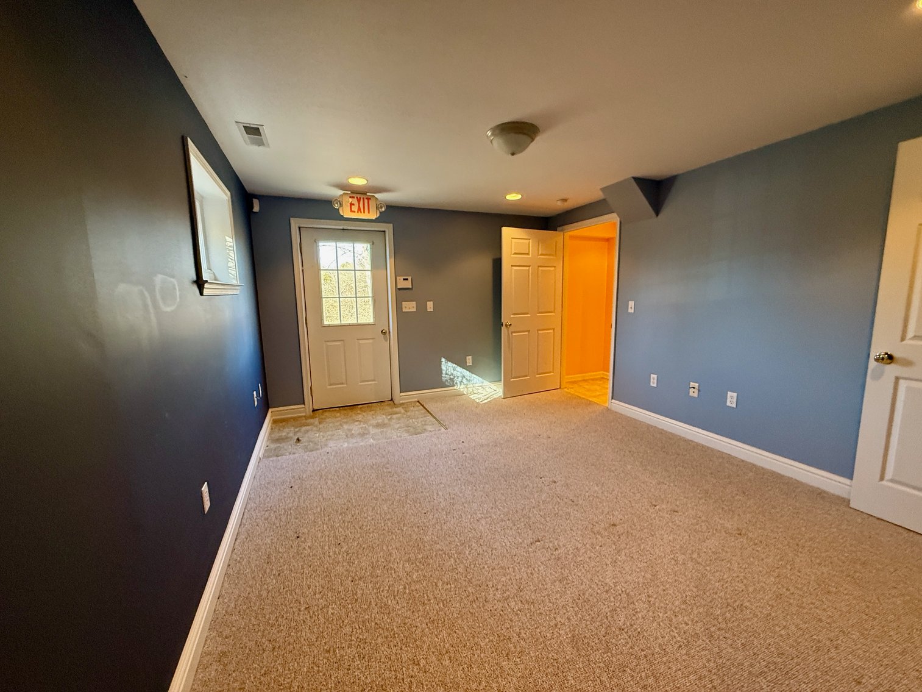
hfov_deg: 102.1
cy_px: 346
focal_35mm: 14
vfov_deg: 85.7
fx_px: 373
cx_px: 461
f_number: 2.2
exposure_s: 1/120
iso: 500
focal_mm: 2.22
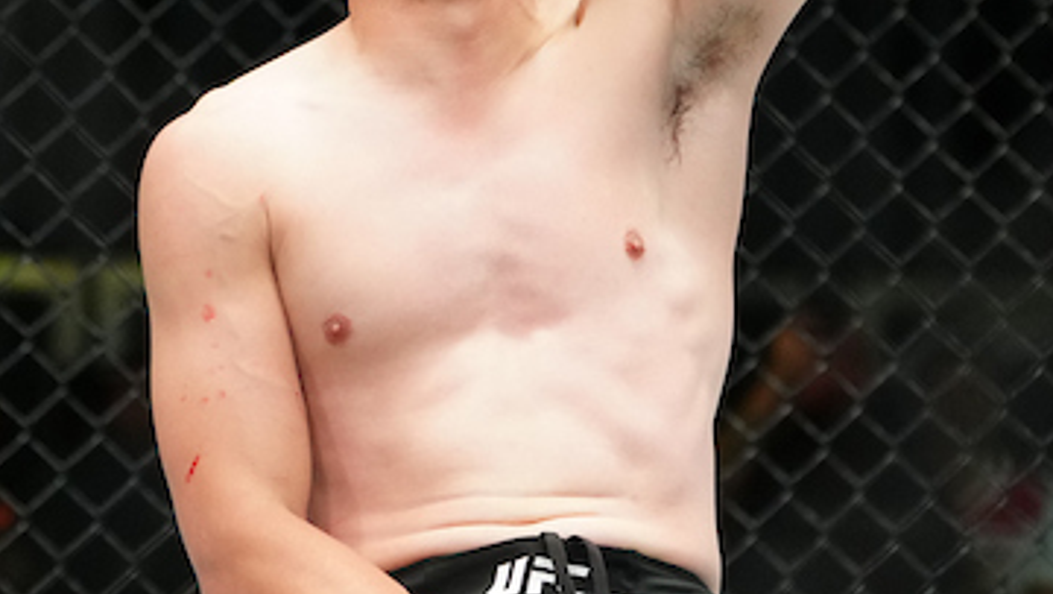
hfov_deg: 7.0
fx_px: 8577
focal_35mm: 307
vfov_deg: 4.0
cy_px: 0
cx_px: 582
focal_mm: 88
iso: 4000
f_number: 2.8
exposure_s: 1/800
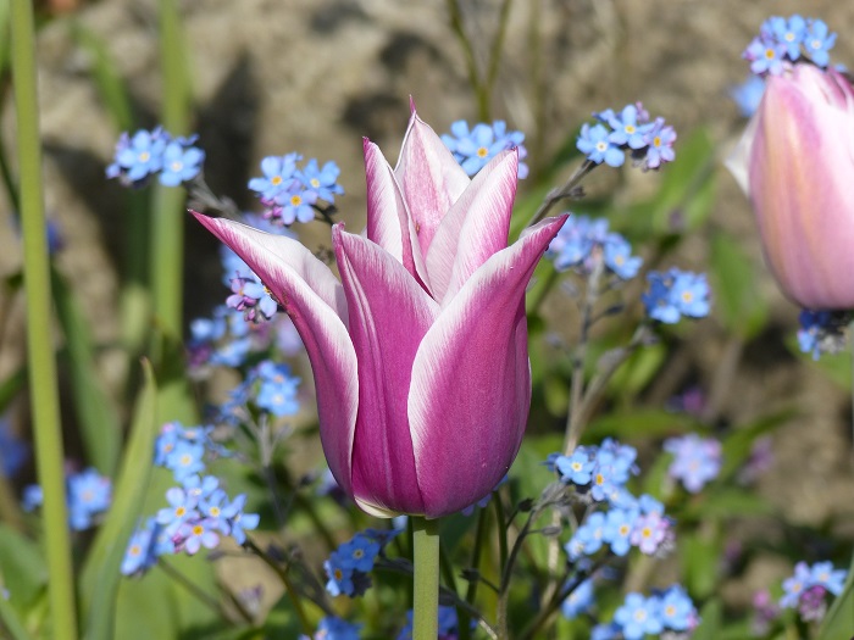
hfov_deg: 3.3
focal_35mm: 600
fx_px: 14802
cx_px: 427
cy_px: 320
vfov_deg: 2.5
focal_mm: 108
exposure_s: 1/1000
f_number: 4
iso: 100
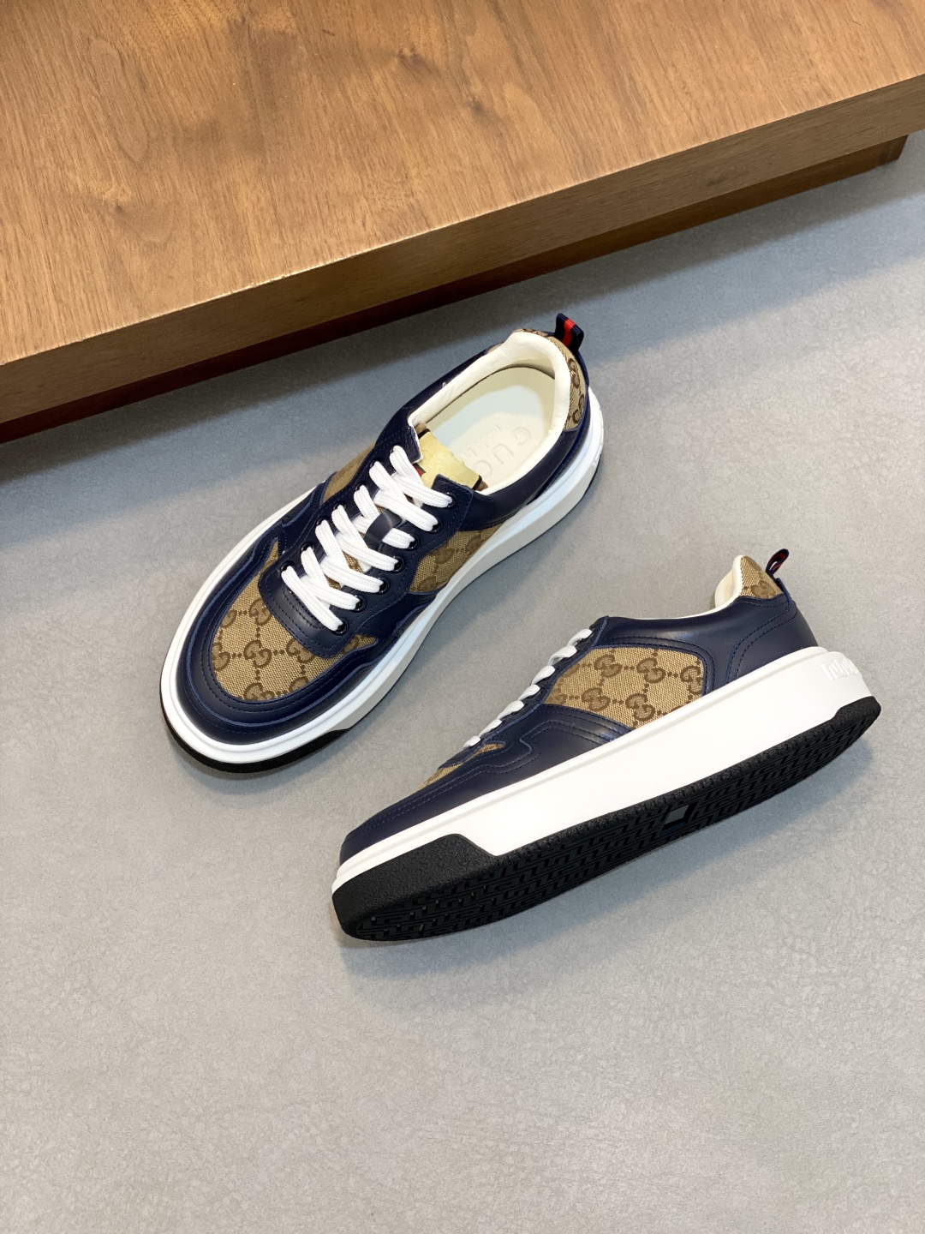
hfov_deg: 28.0
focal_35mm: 52
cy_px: 617
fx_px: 1853
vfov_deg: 36.8
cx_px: 462
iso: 125
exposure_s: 1/100
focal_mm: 6
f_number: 2
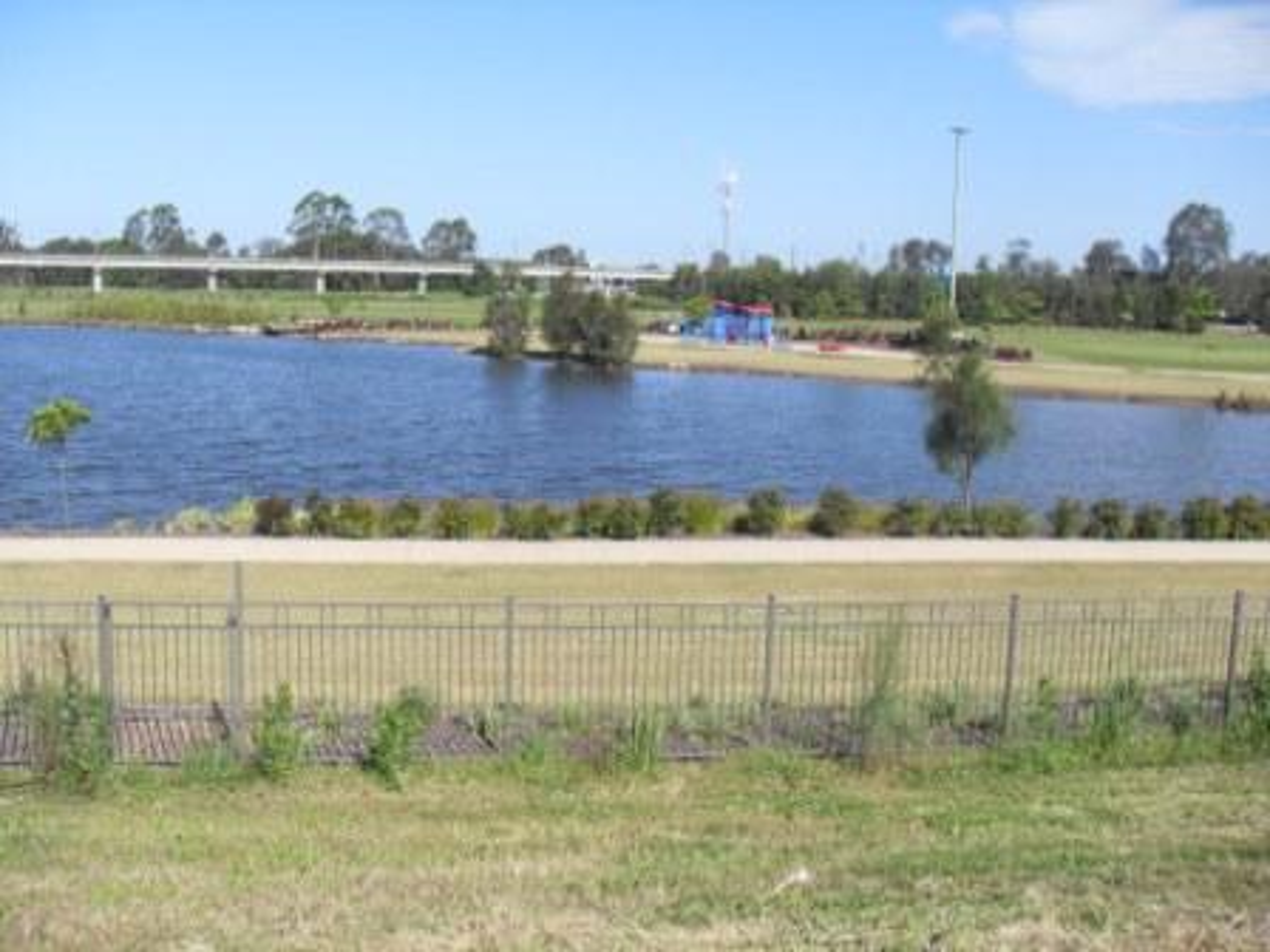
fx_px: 1284
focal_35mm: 35
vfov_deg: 40.7
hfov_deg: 52.6
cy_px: 476
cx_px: 635
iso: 80
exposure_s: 1/180
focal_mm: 6.3
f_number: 7
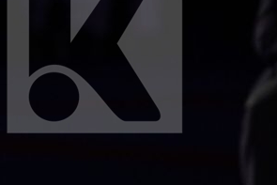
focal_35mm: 622
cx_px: -223
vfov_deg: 2.2
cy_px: 48
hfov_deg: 3.3
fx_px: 4788
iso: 500
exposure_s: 1/500
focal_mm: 102
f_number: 2.8
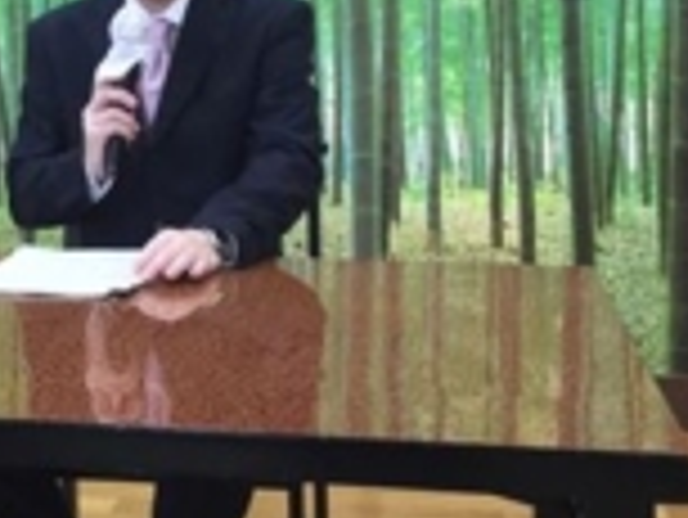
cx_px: 27
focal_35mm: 81
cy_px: 77
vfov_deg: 18.0
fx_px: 1611
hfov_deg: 23.3
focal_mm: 3.3
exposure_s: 1/30
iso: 64
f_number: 2.4
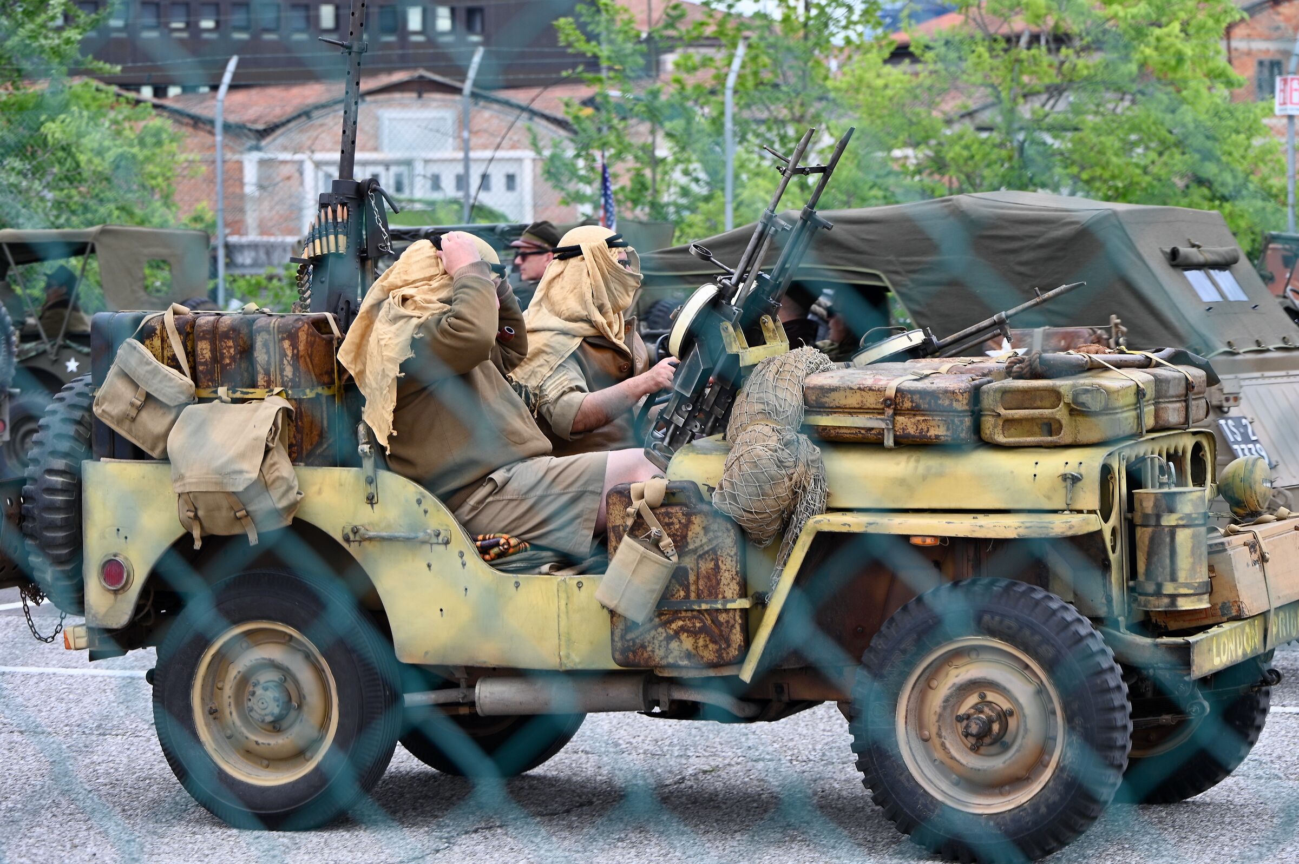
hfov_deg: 17.8
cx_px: 650
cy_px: 432
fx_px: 4147
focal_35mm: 115
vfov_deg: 11.9
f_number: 6.7
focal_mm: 115
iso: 320
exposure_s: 1/250
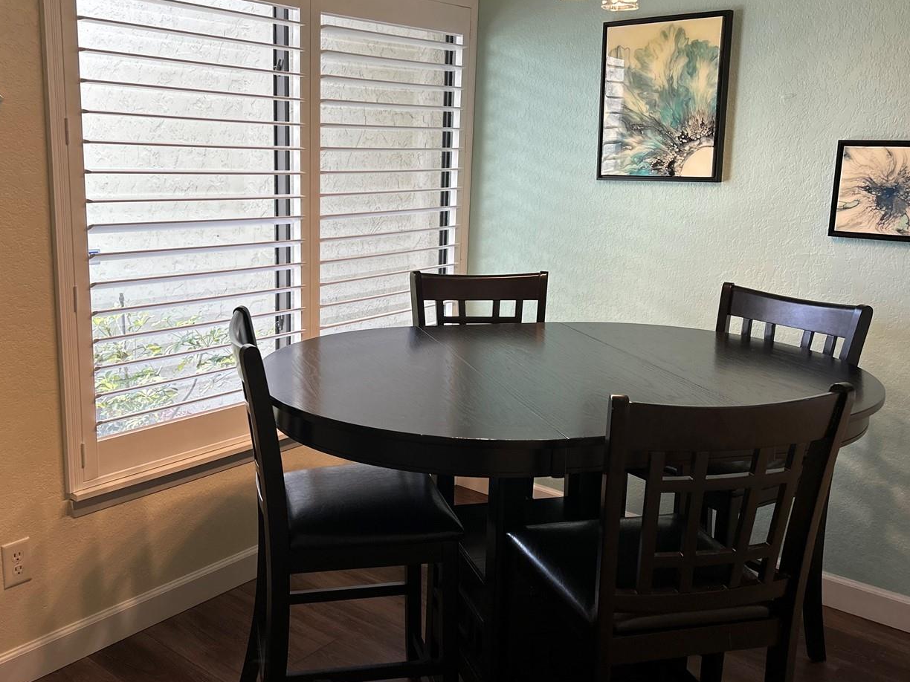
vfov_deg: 41.8
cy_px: 312
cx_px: 387
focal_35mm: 34
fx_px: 894
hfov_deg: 53.7
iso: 64
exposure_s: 1/120
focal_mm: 5.7
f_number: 1.5
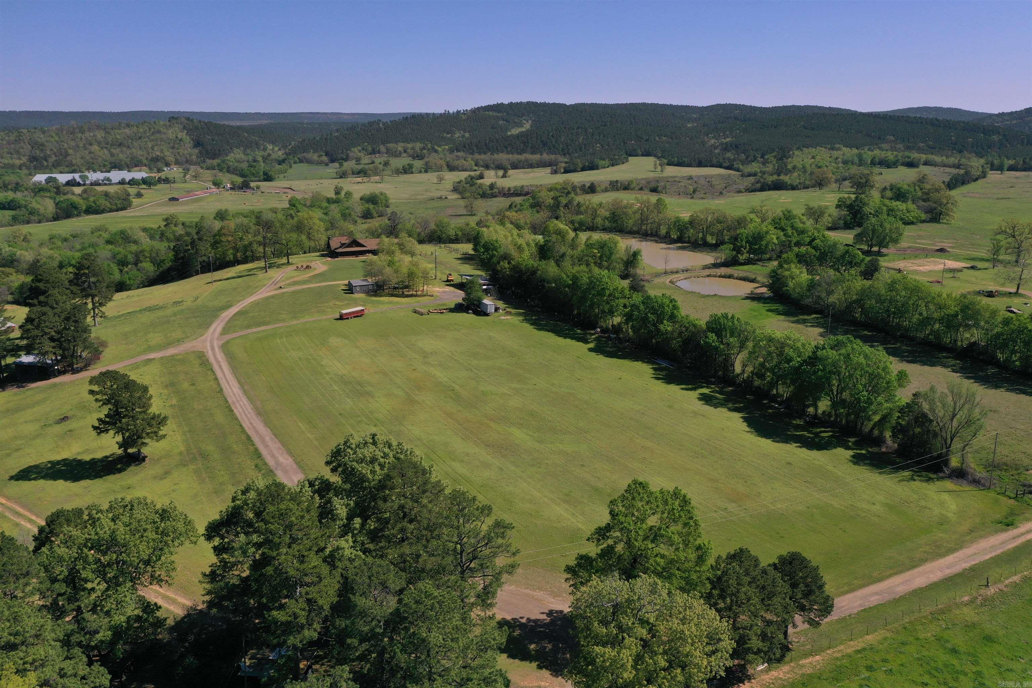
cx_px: 516
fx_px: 803
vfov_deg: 46.4
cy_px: 344
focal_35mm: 28
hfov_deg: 65.5
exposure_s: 1/640
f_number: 6.3
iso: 100
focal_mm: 10.26
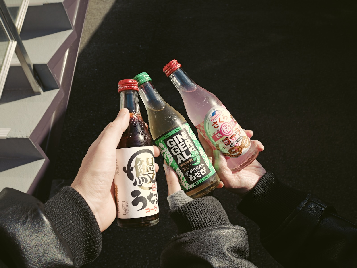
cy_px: 134
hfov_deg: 59.9
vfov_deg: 46.8
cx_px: 178
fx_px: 310
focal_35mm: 30
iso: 100
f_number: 5.6
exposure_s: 1/400
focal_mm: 15
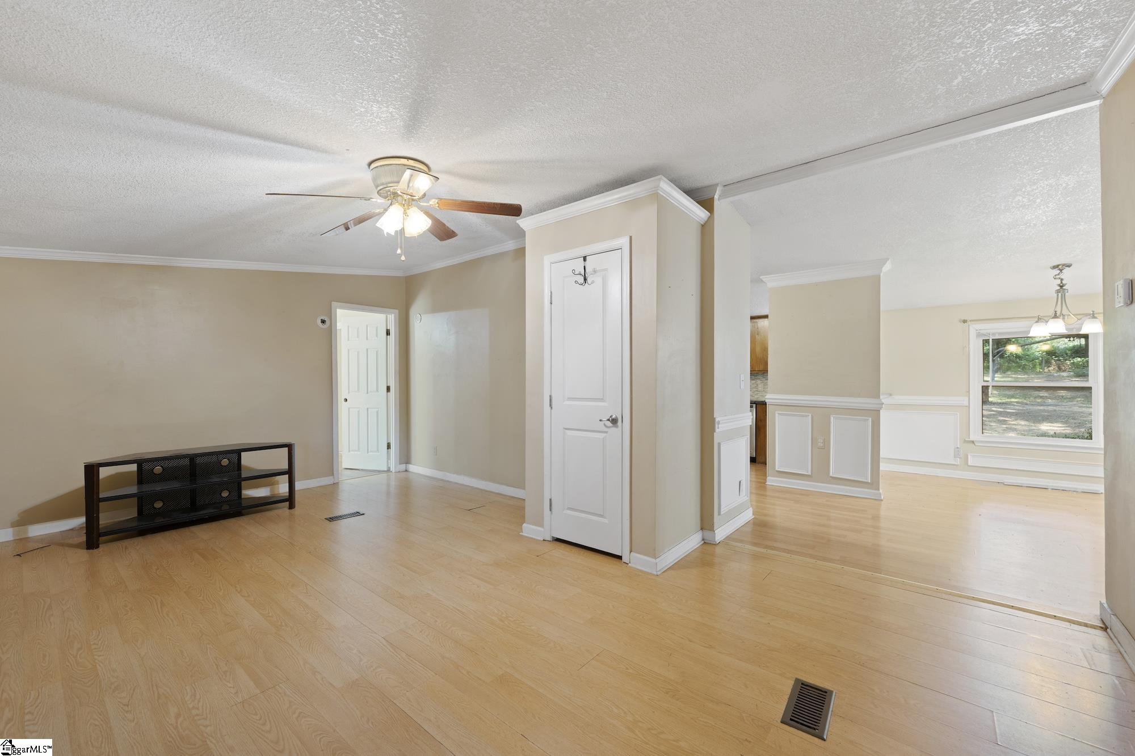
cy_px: 378
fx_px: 441
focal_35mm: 14
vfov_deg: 81.2
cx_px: 568
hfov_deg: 104.3
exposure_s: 1.3
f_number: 6.3
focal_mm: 14
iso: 400
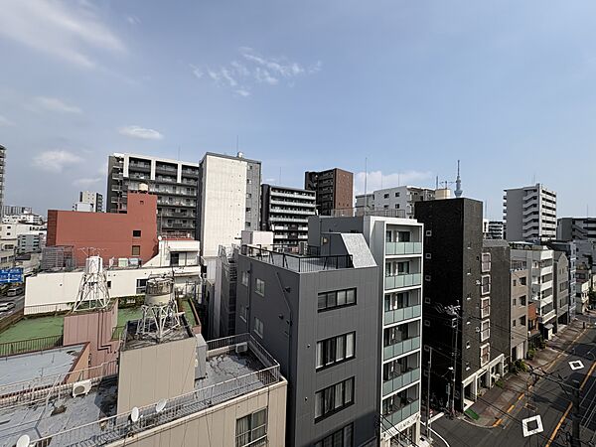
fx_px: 241
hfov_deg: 102.1
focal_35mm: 14
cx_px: 298
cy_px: 224
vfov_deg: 85.7
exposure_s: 1/2874
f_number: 2.2
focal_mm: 2.22
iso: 50
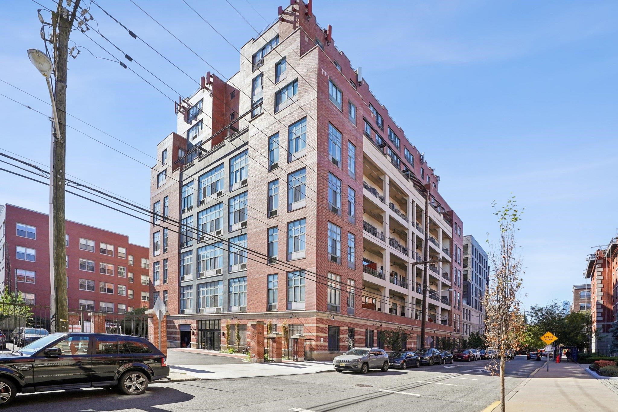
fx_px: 275
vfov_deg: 73.7
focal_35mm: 16
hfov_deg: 96.7
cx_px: 309
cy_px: 206
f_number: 8
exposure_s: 1/800
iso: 500
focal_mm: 16
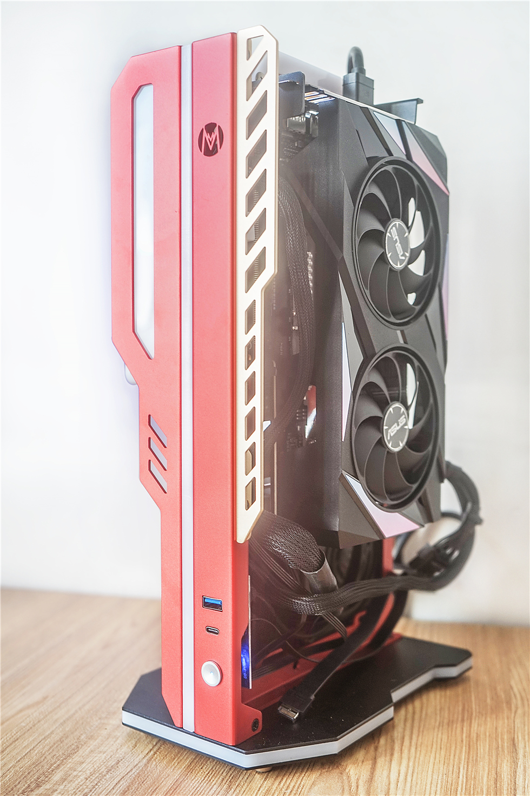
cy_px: 398
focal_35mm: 40
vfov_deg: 48.5
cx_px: 265
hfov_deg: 33.4
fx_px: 883
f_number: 4
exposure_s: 1/13
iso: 100
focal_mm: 40
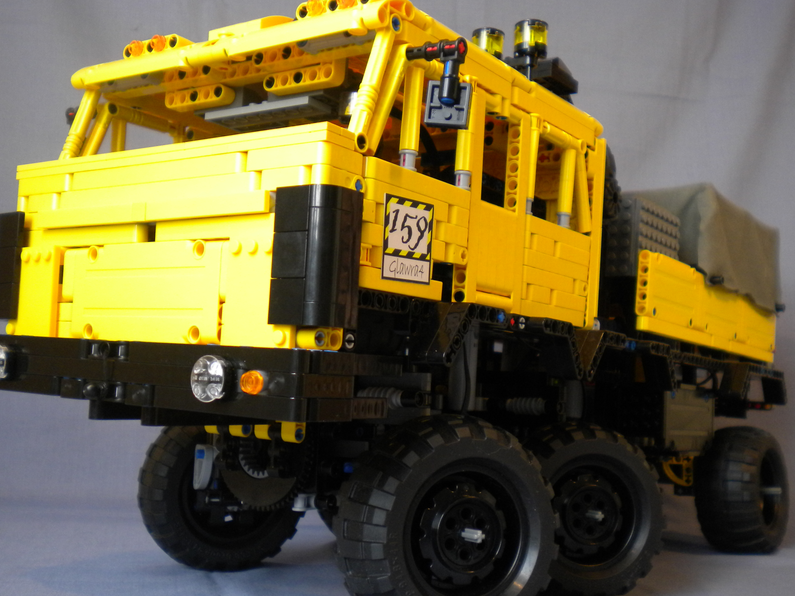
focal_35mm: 41
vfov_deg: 35.1
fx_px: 942
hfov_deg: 45.8
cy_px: 330
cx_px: 401
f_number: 3.1
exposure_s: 1/66.8
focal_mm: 6.3
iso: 206
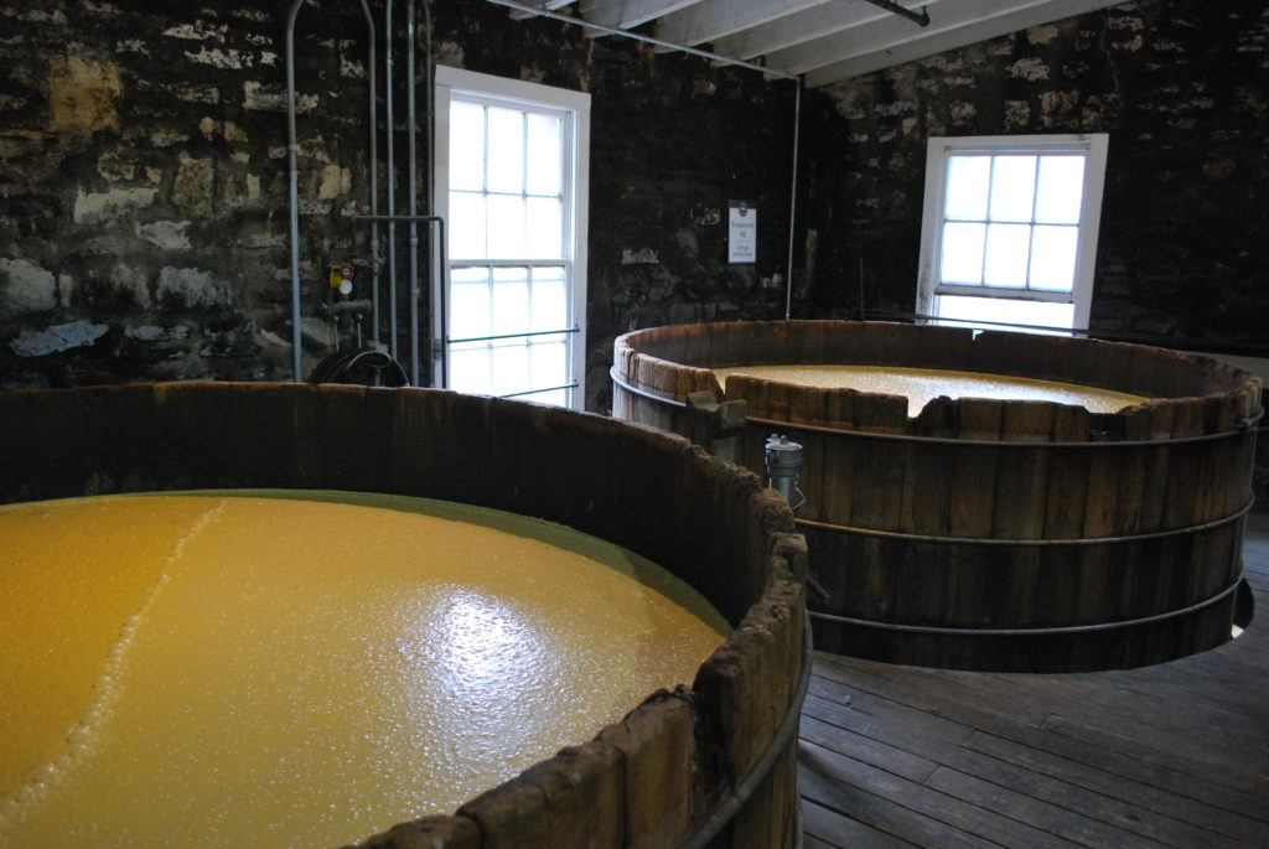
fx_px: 953
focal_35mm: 27
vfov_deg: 48.0
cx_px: 634
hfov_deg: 67.3
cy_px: 424
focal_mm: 18
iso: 720
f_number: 3.5
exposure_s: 1/30
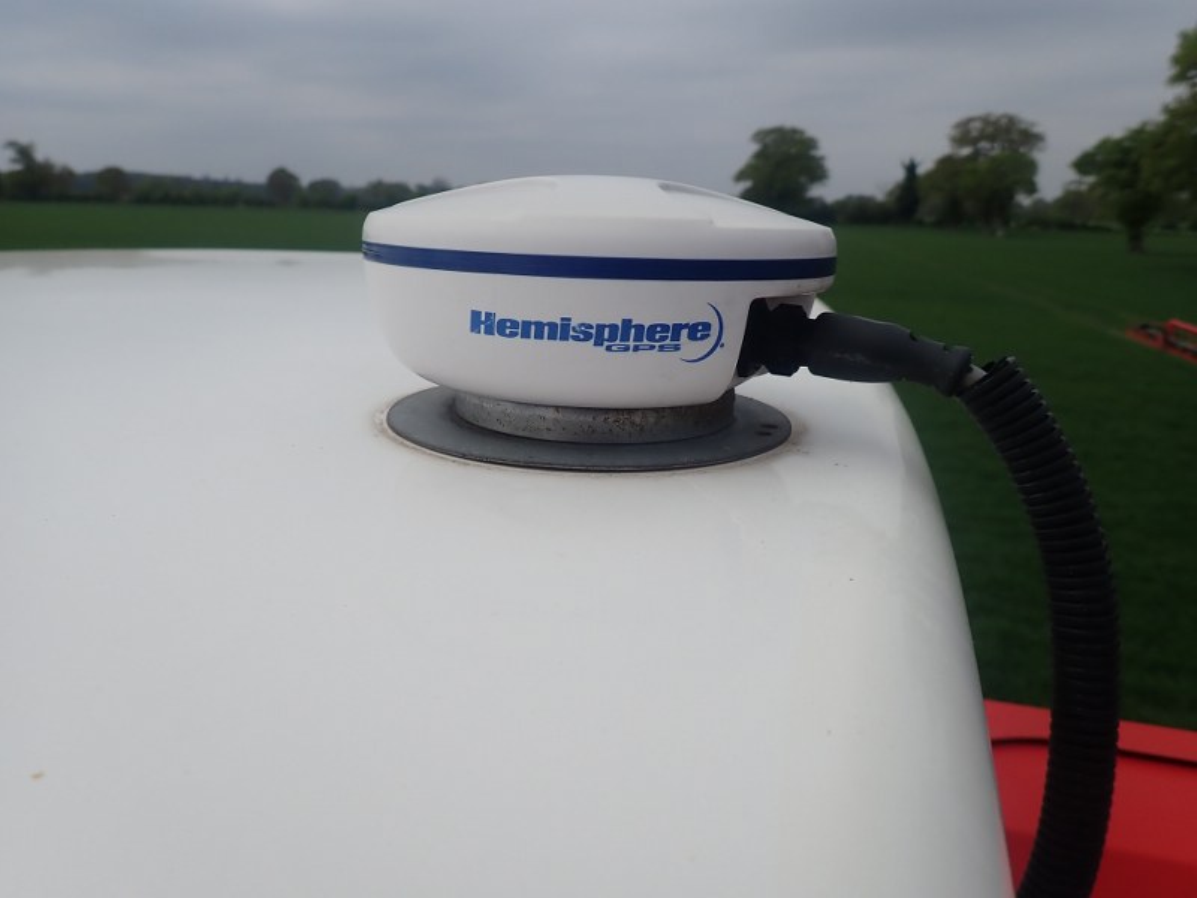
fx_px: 864
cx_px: 598
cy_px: 449
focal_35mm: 25
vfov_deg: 54.9
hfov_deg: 69.4
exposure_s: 1/400
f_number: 8
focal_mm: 4.5
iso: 100
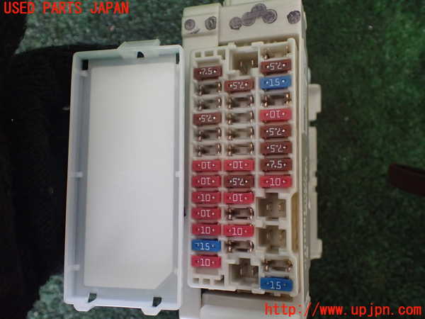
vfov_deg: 46.8
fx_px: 368
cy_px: 160
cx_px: 212
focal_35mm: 30
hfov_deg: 60.0
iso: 800
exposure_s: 1/40
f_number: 2.3
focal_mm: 5.4
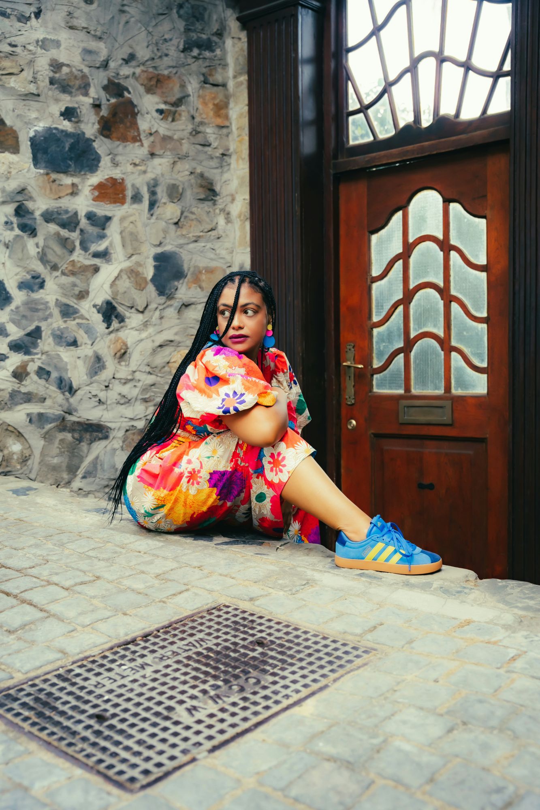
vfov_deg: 50.4
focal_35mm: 38
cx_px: 270
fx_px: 862
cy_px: 405
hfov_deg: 34.8
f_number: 3.5
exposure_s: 1/200
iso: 1250
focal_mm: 38.3
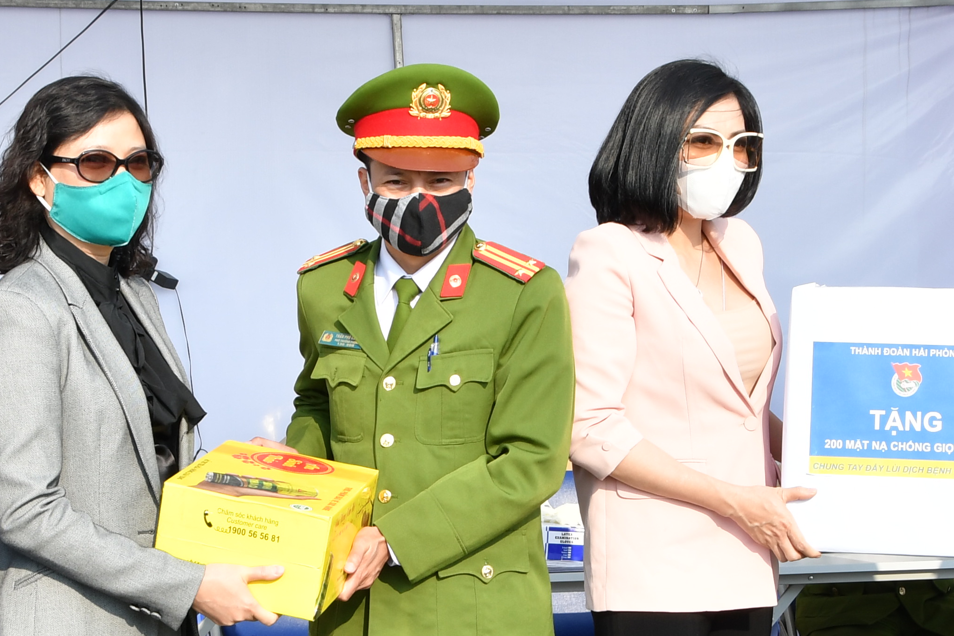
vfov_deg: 15.1
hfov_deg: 22.6
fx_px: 2385
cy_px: 528
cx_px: 521
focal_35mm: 90
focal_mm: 22
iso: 200
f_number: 10
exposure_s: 1/200
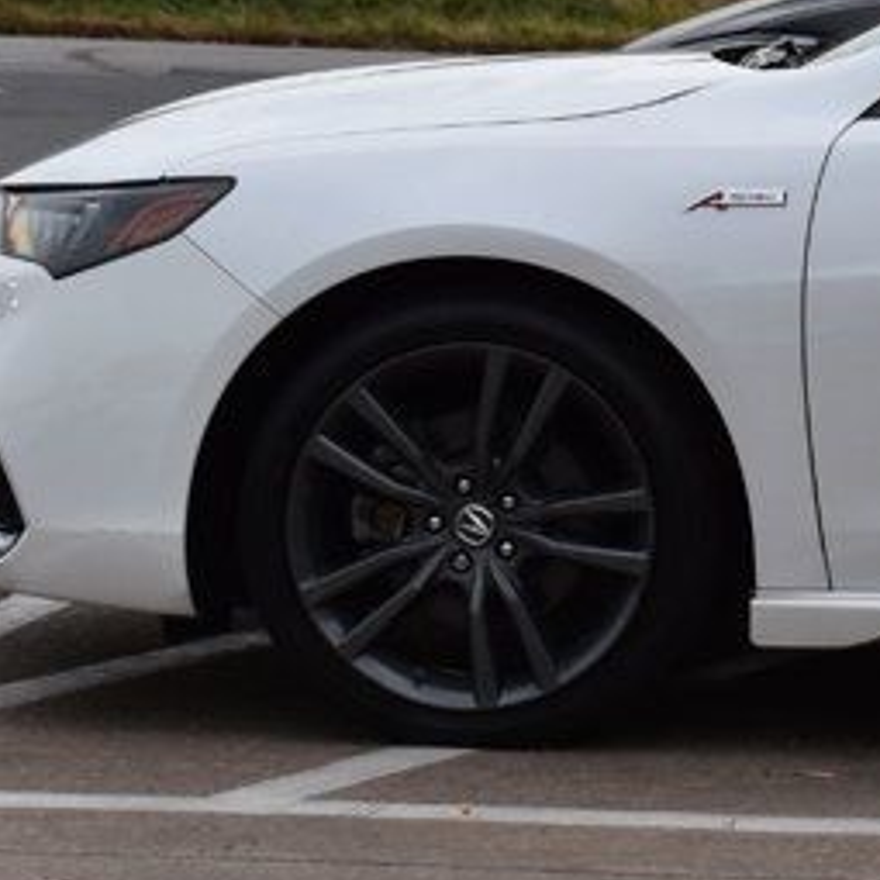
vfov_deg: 9.5
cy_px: 173
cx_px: 1539
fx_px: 5292
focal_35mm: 184
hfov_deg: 9.1
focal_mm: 36
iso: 400
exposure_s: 1/80
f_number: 9
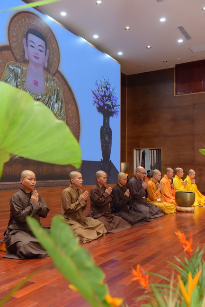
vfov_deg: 50.7
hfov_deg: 35.0
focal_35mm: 38
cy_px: 154
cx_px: 102
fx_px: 325
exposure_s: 1/80
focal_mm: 38
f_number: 4
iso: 1250
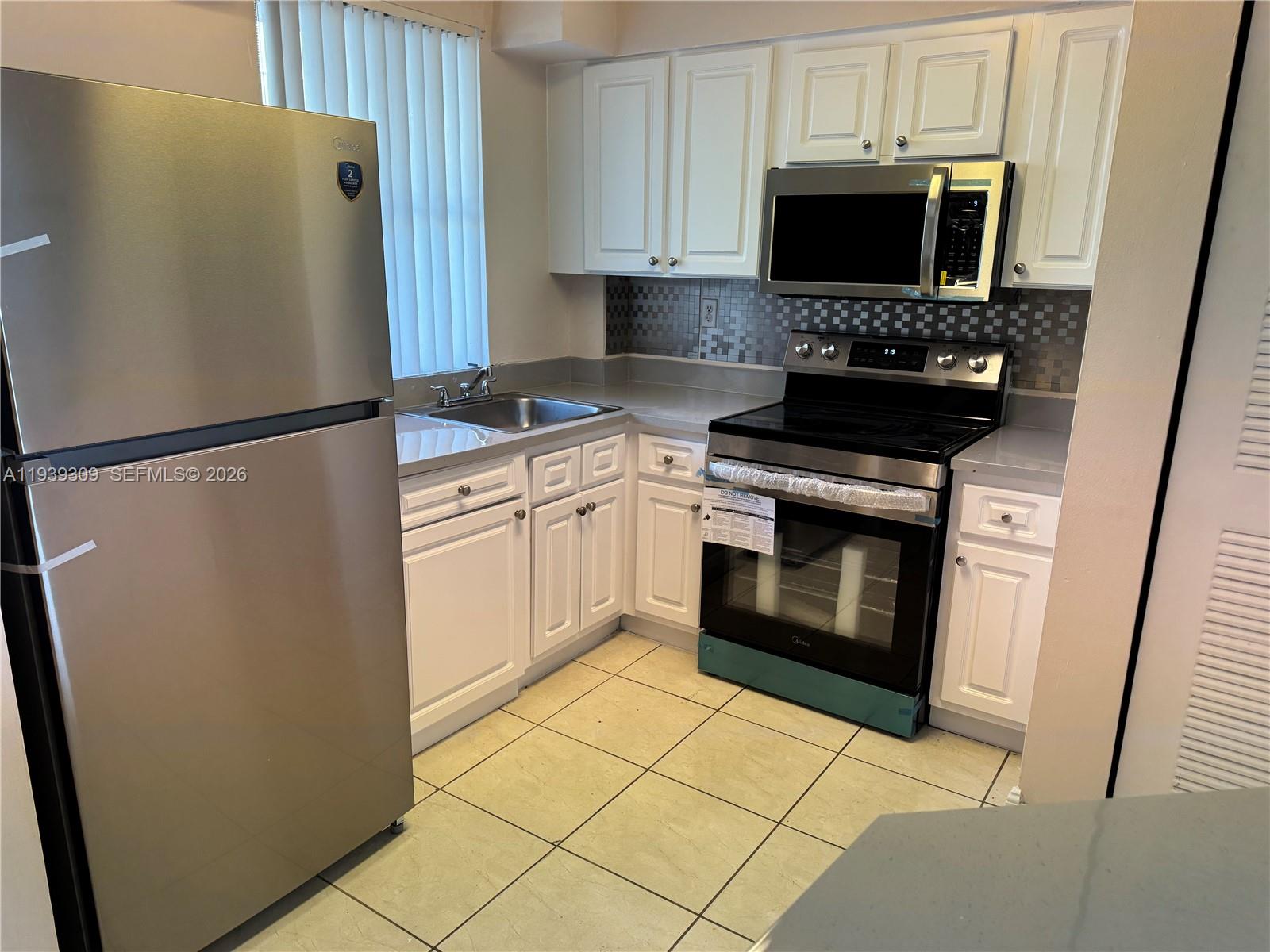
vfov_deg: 56.8
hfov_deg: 71.6
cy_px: 476
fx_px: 881
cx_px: 635
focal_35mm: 24
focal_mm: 6.76
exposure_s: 1/120
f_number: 1.78
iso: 160
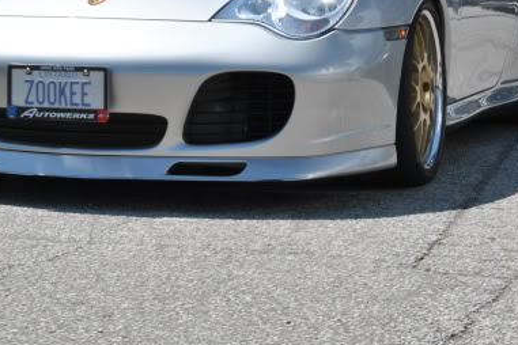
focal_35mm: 126
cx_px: 229
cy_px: 24
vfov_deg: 10.8
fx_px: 1813
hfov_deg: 16.3
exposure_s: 1/80
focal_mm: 40
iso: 100
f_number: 18
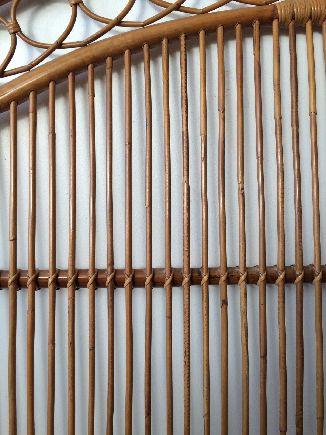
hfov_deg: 48.2
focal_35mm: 29
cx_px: 163
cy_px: 218
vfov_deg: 61.7
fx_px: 364
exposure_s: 1/50
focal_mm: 4.15
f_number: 2.2
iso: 50
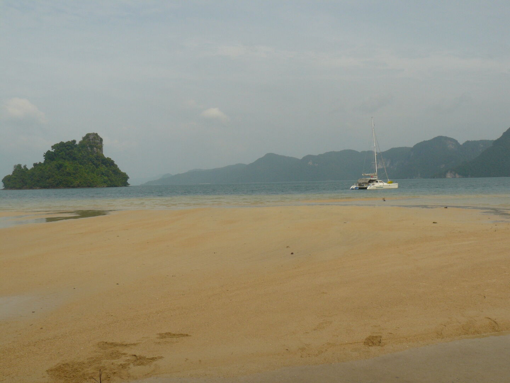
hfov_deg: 51.4
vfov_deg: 39.7
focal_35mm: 36
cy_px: 192
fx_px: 530
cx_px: 255
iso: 100
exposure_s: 1/400
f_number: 8
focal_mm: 6
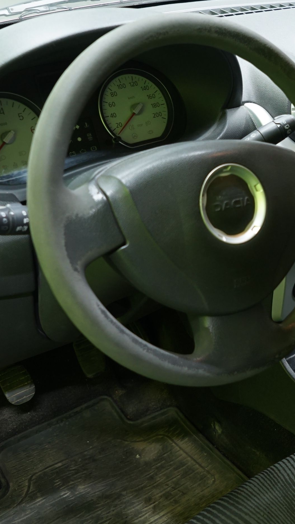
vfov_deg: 39.2
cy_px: 250
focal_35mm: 53
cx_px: 300
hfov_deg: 21.8
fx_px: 737
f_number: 4.5
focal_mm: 24
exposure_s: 1/20
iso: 800
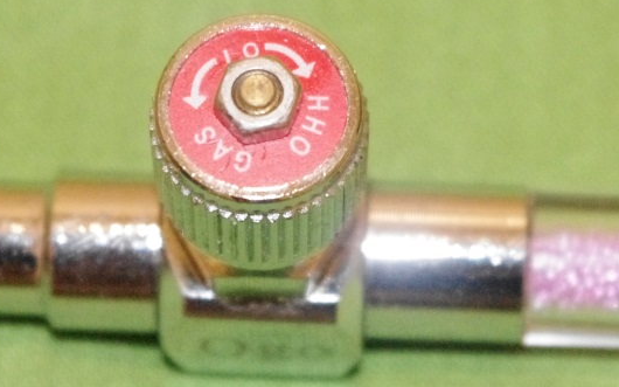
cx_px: 312
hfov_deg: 11.1
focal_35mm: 189
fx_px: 3188
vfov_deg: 6.9
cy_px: 133
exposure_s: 1/40
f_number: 8
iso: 6400
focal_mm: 55
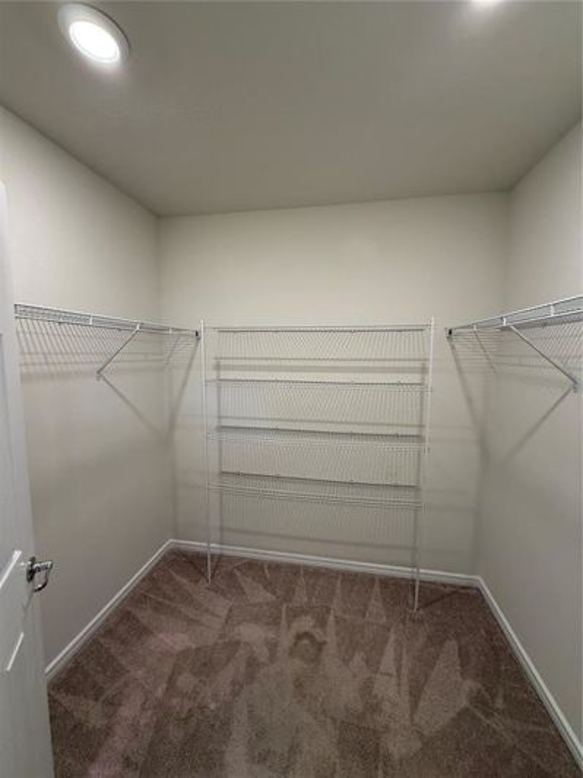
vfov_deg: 102.1
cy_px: 389
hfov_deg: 85.7
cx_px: 292
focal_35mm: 14
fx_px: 314
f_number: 2.2
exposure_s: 1/120
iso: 250
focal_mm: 2.22
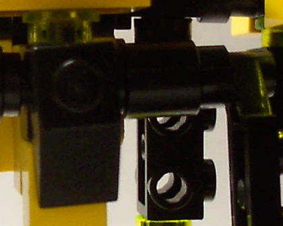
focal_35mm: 193
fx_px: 1615
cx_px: 64
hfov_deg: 10.0
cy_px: 151
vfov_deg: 8.0
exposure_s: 1/30
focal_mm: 7.5
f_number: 2.8
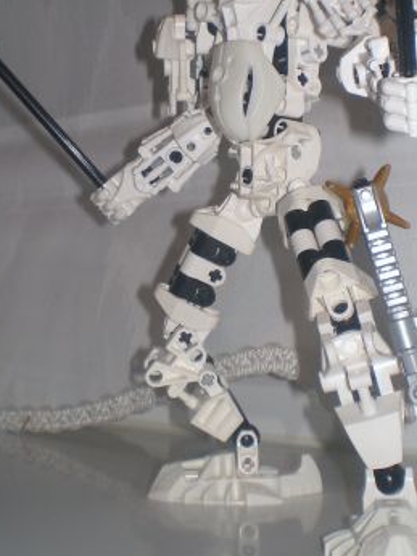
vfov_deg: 28.8
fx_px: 1059
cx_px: 213
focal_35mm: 66
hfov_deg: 22.3
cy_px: 119
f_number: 4.6
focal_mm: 6.3
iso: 64
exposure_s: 1/30
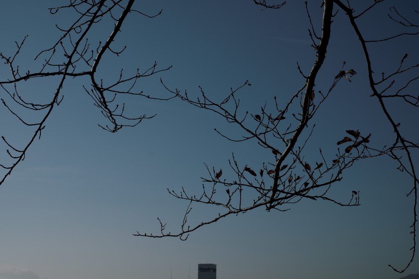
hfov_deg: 37.5
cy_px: 140
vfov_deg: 25.5
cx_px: 210
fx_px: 617
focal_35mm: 53
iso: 200
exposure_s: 1/1100
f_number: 11
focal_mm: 35
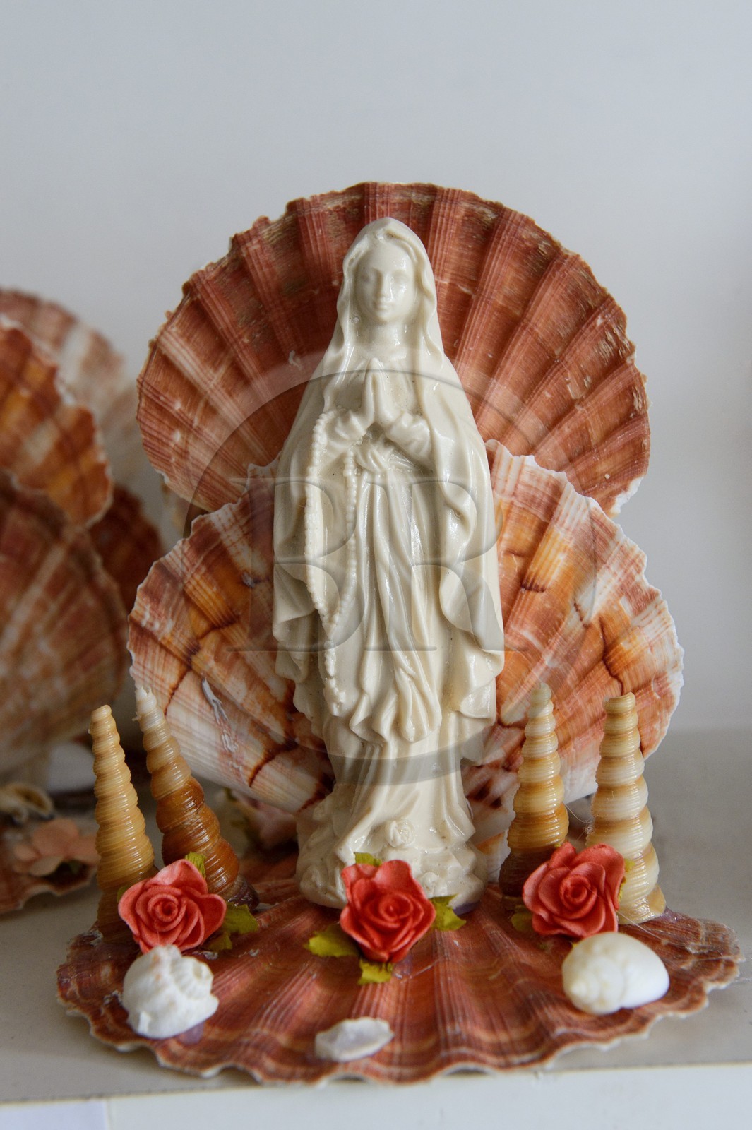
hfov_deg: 23.4
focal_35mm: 58
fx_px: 1819
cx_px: 376
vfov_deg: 34.5
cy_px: 565
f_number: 9
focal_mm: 58
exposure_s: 1/60
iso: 1600
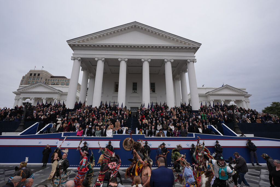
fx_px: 124
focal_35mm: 16
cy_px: 94
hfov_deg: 96.7
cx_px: 140
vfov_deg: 73.8
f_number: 4.5
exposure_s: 1/640
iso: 250
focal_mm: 16
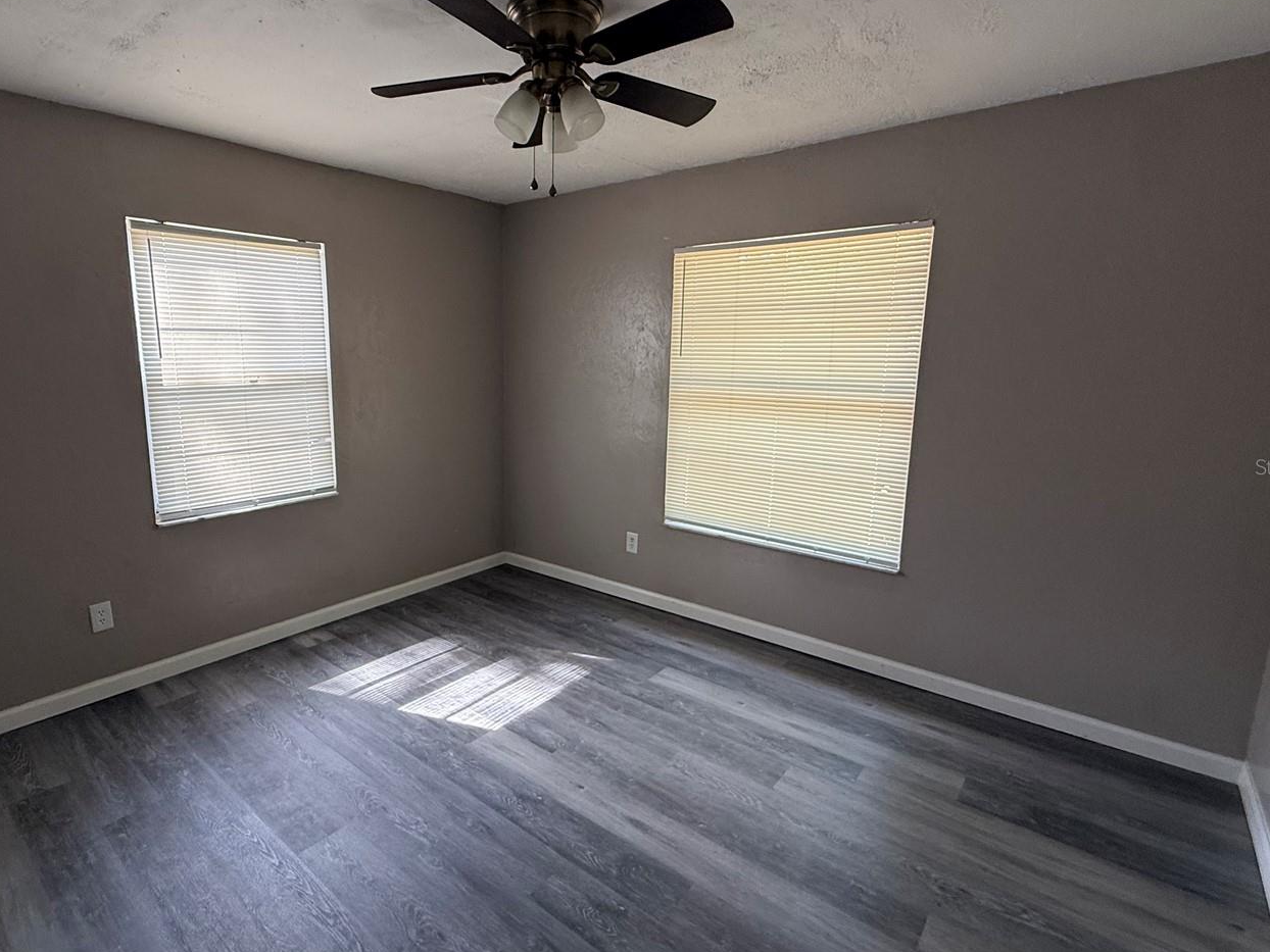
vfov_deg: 71.6
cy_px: 466
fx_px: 660
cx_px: 535
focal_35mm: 18
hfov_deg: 87.1
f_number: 2.2
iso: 125
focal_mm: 2.22
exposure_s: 1/99
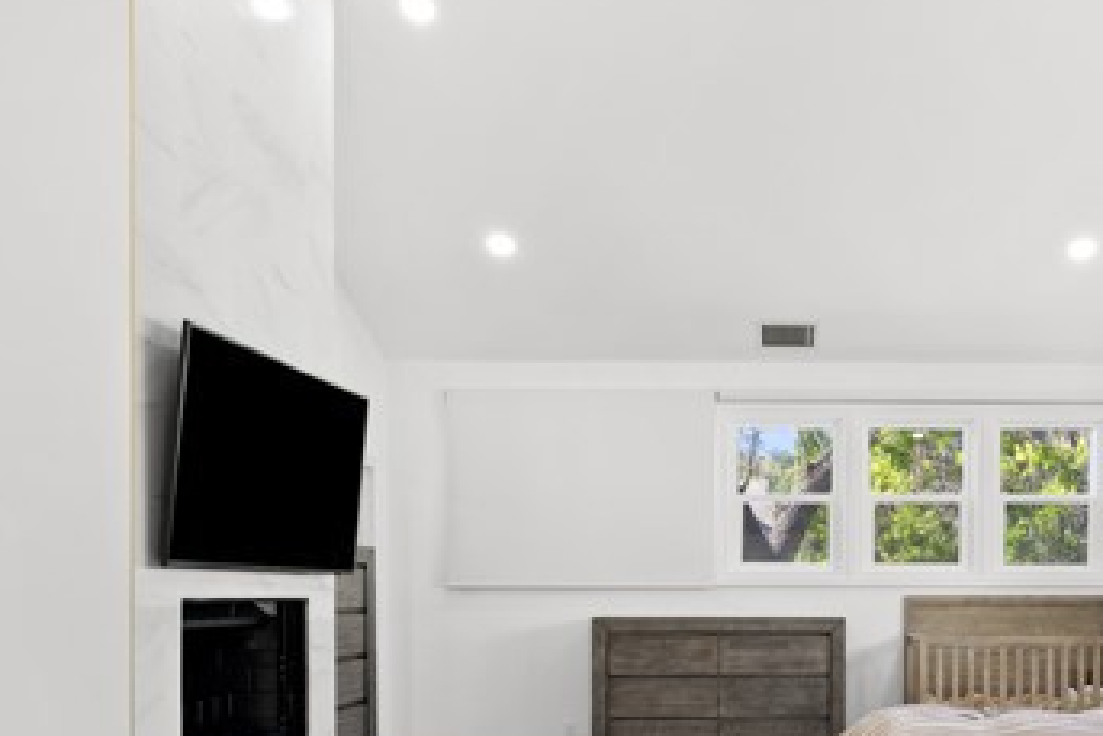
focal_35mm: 35
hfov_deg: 53.1
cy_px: 599
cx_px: 756
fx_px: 1073
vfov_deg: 36.5
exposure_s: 1/2
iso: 250
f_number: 8
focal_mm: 20
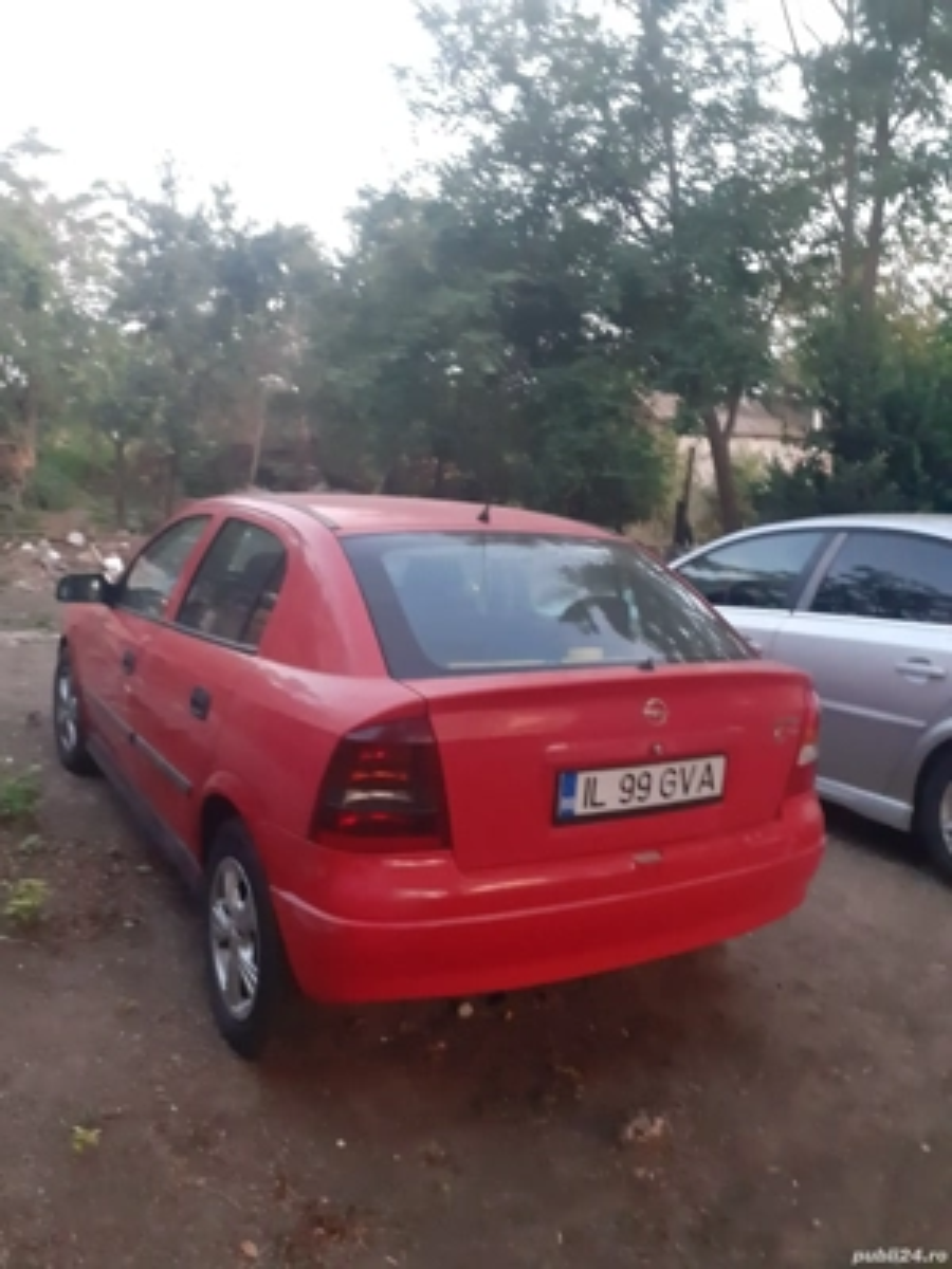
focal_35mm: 27
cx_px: 476
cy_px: 634
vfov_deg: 65.3
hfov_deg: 51.4
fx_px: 990
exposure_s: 1/25
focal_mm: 3.6
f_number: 1.9
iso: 400
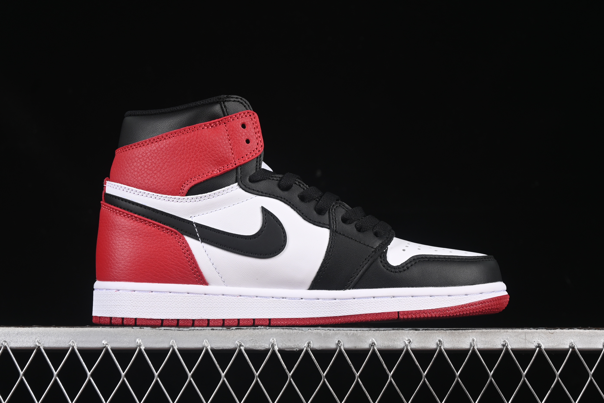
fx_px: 1258
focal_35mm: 75
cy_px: 202
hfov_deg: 27.0
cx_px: 302
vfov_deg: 18.2
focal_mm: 50
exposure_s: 1/60
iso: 160
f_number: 7.1
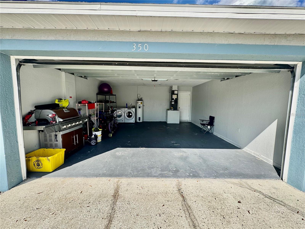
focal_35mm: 14
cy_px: 114
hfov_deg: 102.1
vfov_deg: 85.7
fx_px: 123
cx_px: 152
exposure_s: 1/451
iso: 40
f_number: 2.2
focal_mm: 2.22
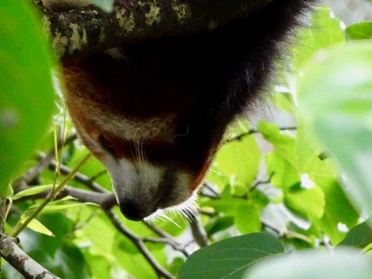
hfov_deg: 5.4
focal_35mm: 366
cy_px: 140
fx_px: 3933
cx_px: 186
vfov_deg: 4.1
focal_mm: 62.47
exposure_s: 1/125
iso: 800
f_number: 6.3
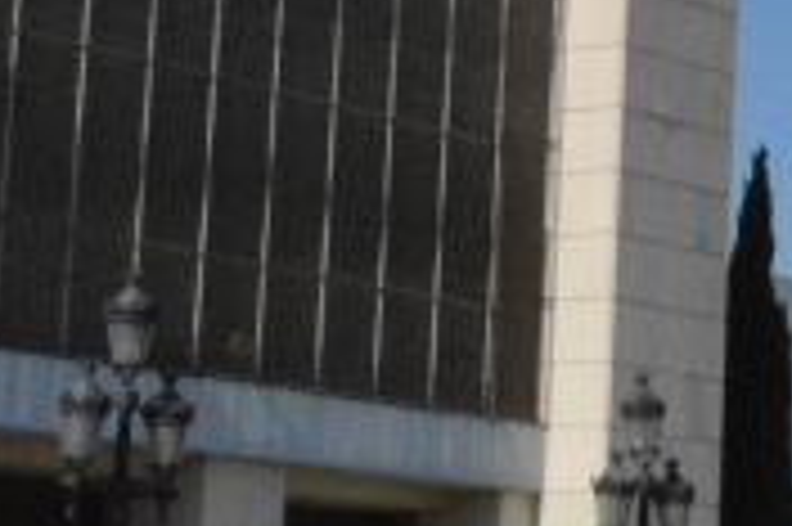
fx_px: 3451
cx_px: 756
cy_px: -88
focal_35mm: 157
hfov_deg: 13.0
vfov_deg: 8.6
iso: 3200
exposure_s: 1/1600
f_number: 20
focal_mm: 18
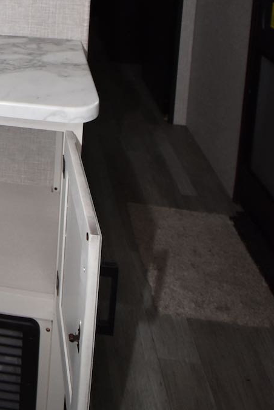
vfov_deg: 39.0
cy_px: -49
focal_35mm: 40
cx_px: -53
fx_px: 455
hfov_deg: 29.0
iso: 800
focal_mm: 10
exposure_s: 1/80
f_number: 4.5
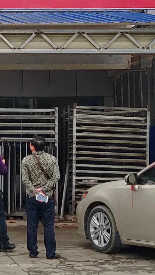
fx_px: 804
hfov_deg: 10.3
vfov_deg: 19.3
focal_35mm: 110
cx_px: -139
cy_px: 64
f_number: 1.7
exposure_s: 1/184
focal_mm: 4.25
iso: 100
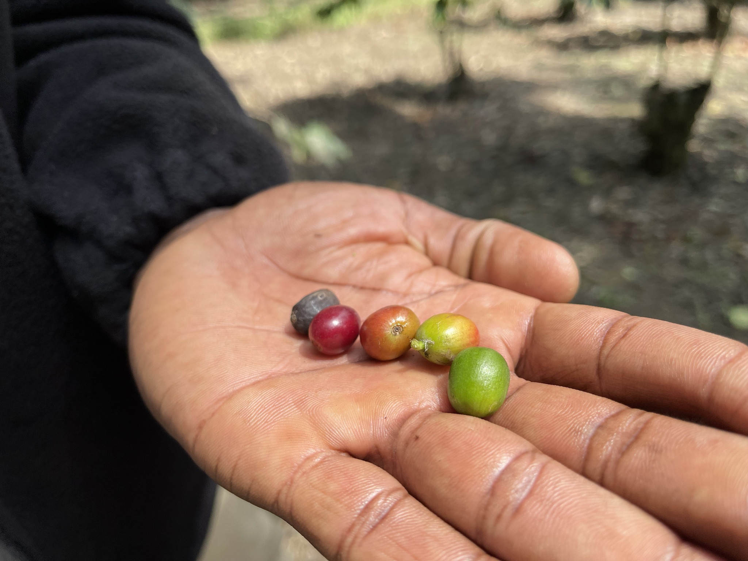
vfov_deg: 53.1
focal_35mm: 26
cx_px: 374
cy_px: 280
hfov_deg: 67.3
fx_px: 562
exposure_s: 1/1575
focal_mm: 5.1
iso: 32
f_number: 1.6
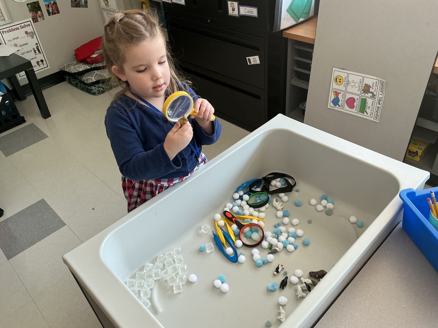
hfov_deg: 61.7
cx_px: 219
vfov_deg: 48.2
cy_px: 164
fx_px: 367
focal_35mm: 29
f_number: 1.8
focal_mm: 3
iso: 64
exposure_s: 1/60
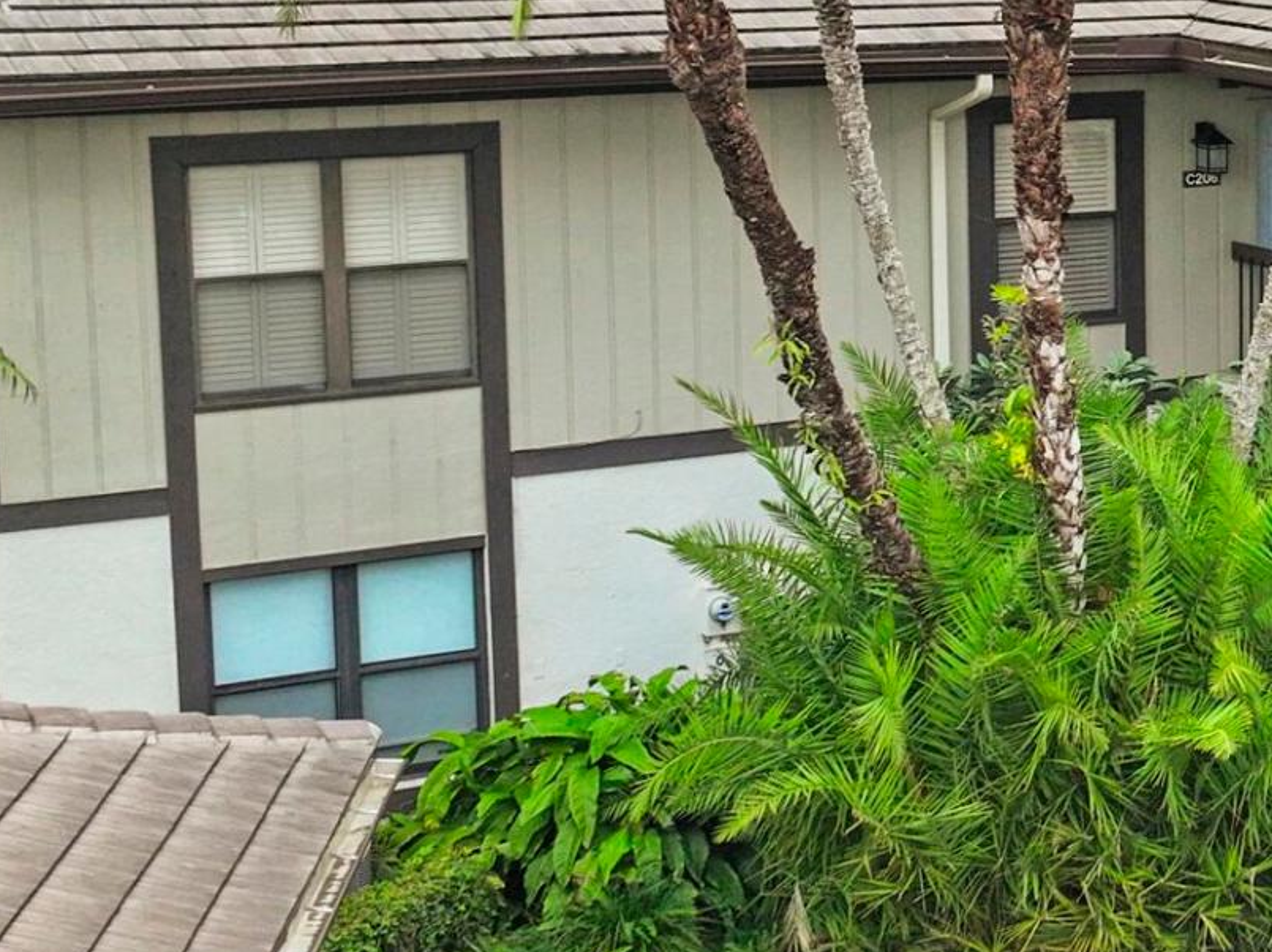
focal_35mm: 86
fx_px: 3159
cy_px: 278
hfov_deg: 20.9
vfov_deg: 17.1
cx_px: 1605
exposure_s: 1/1000
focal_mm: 12.29
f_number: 2.8
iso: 400
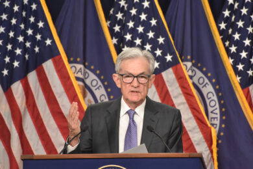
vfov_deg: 4.6
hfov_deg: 6.9
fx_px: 2108
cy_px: 84
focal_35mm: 300
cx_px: 126
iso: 3200
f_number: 5.6
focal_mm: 300
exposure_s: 1/200
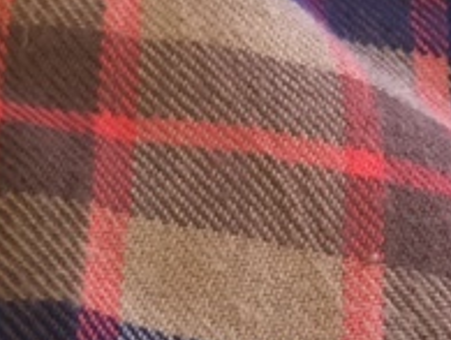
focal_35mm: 95
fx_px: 1240
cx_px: -280
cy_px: 516
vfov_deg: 14.5
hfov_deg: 17.8
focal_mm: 4.15
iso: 40
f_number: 2.2
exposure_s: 1/30
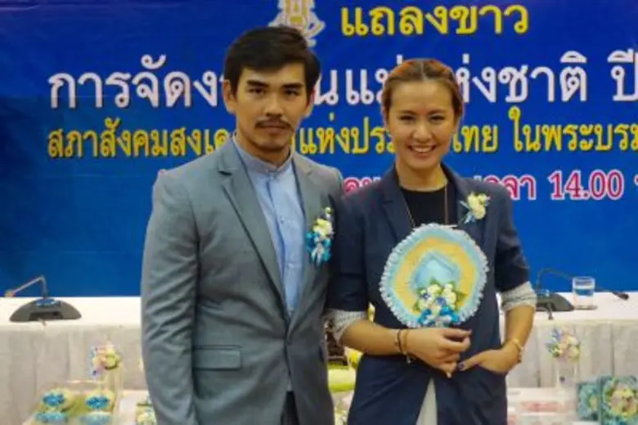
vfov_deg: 18.2
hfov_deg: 27.0
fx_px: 1328
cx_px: 319
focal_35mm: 75
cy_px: 212
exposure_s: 1/100
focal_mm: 50
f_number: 5.6
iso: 3200
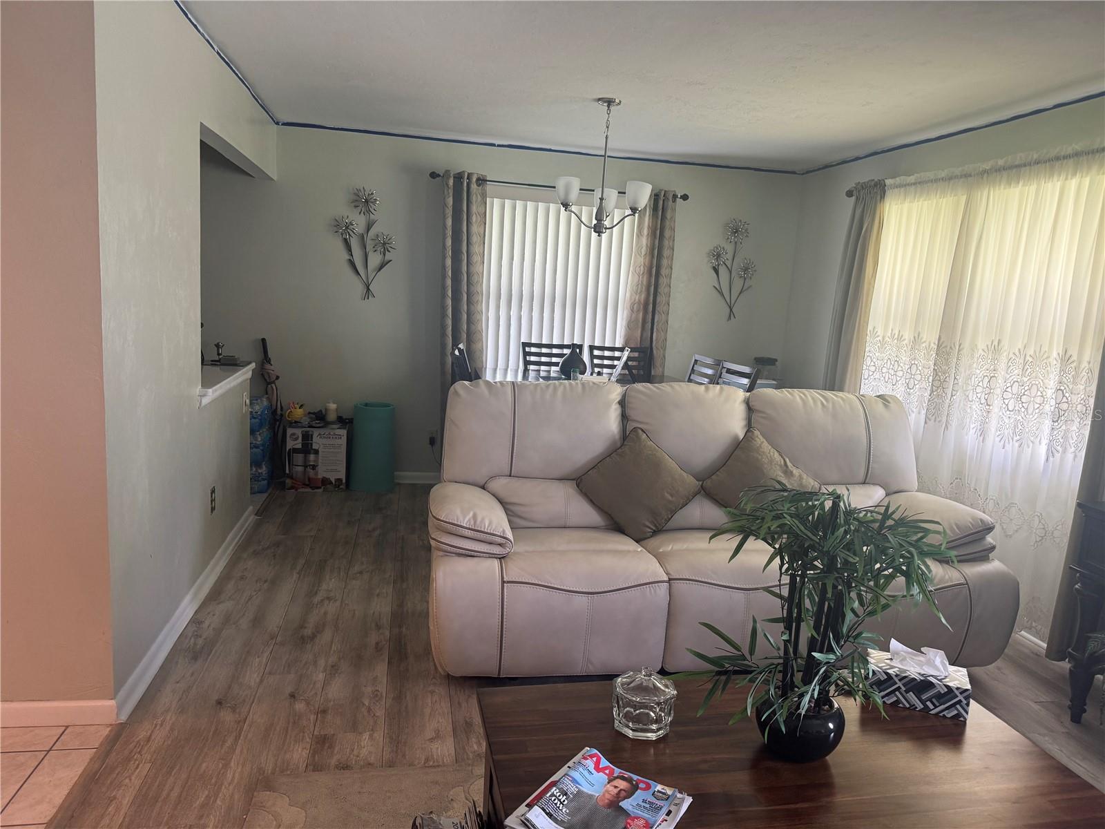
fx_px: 766
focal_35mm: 24
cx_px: 552
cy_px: 414
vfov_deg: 56.8
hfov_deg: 71.6
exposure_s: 1/60
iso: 200
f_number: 1.78
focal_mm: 6.76
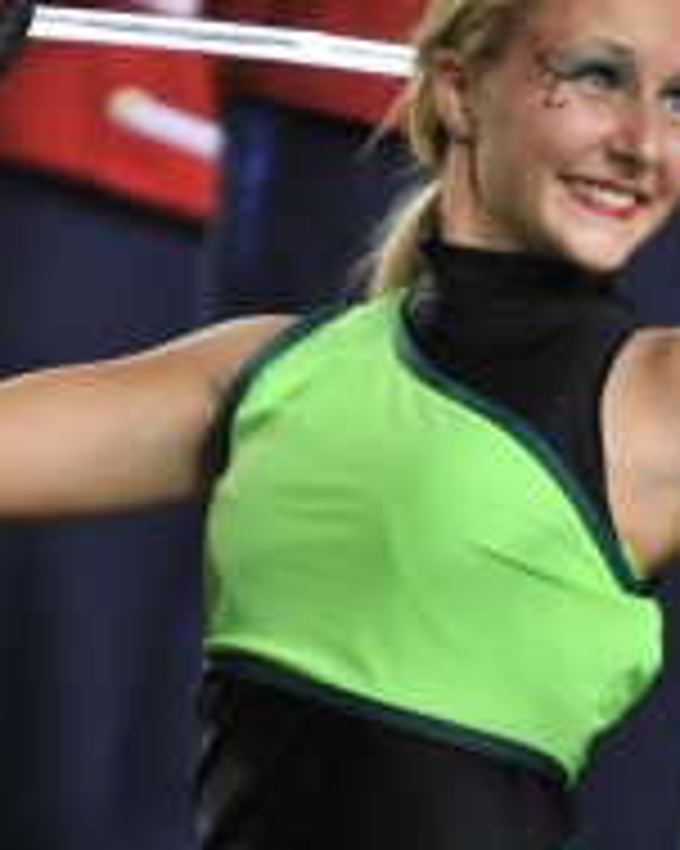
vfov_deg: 2.2
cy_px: 1025
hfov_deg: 1.7
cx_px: 345
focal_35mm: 892
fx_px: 22458
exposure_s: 1/200
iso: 800
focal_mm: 200
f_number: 2.8
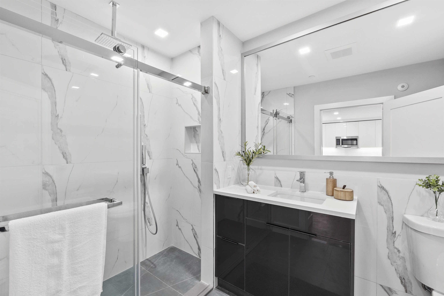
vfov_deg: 77.3
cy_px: 148
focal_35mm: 15
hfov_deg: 100.4
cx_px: 222
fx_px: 185
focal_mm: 10
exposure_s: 1.3
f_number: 8
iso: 200
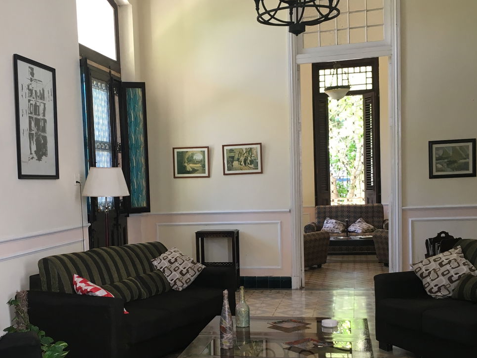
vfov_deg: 30.1
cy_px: 229
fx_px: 661
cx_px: 182
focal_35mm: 48
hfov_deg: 39.4
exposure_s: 1/30
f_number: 2.2
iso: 50
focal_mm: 4.15
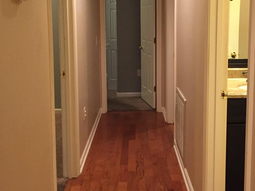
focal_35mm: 45
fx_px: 331
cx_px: 157
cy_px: 59
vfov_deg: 31.9
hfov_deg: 41.8
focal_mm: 4.15
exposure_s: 1/30
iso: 250
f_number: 2.2
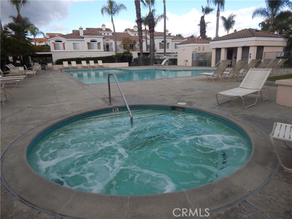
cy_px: 110
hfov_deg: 76.4
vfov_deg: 61.1
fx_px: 186
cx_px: 146
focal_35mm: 22
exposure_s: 1/800
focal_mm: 4
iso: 125
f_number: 3
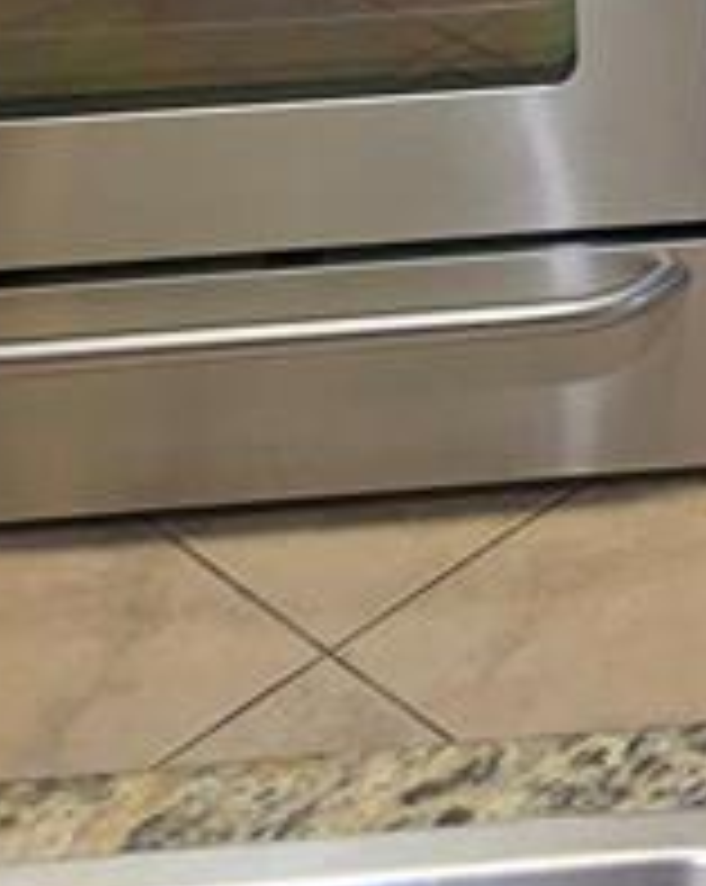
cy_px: -778
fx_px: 2592
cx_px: 1007
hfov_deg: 14.6
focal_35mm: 99
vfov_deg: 16.0
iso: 320
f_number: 1.8
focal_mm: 4.25
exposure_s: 1/60
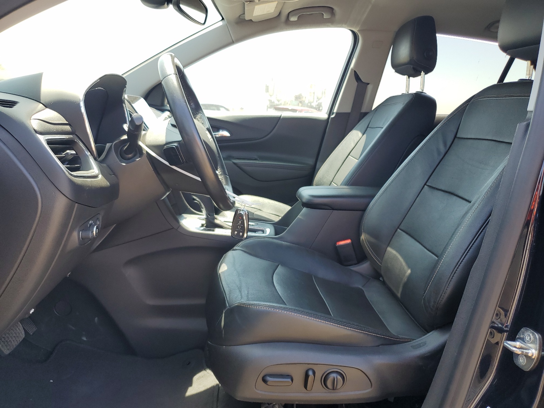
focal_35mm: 26
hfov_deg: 67.3
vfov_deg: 53.1
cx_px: 272
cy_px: 204
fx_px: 409
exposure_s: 1/294
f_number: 1.5
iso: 50
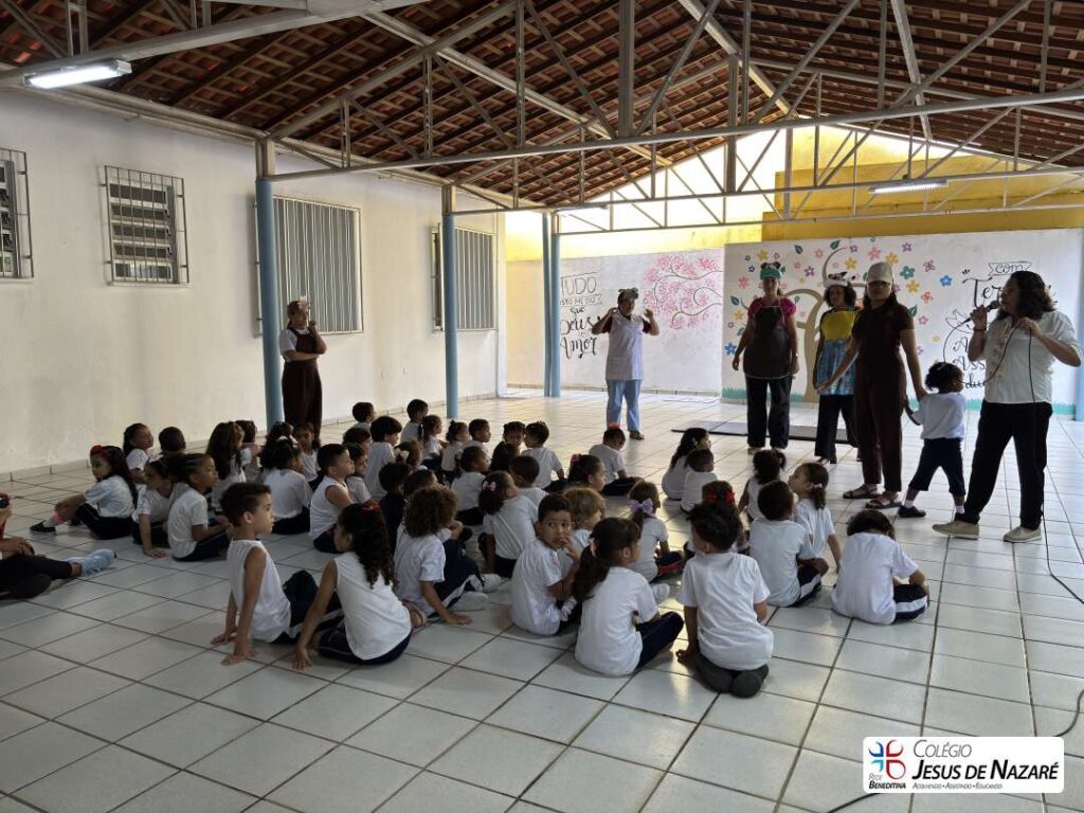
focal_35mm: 26
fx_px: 814
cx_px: 542
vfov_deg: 53.1
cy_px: 406
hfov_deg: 67.3
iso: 50
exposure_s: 1/60
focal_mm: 5.96
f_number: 1.6
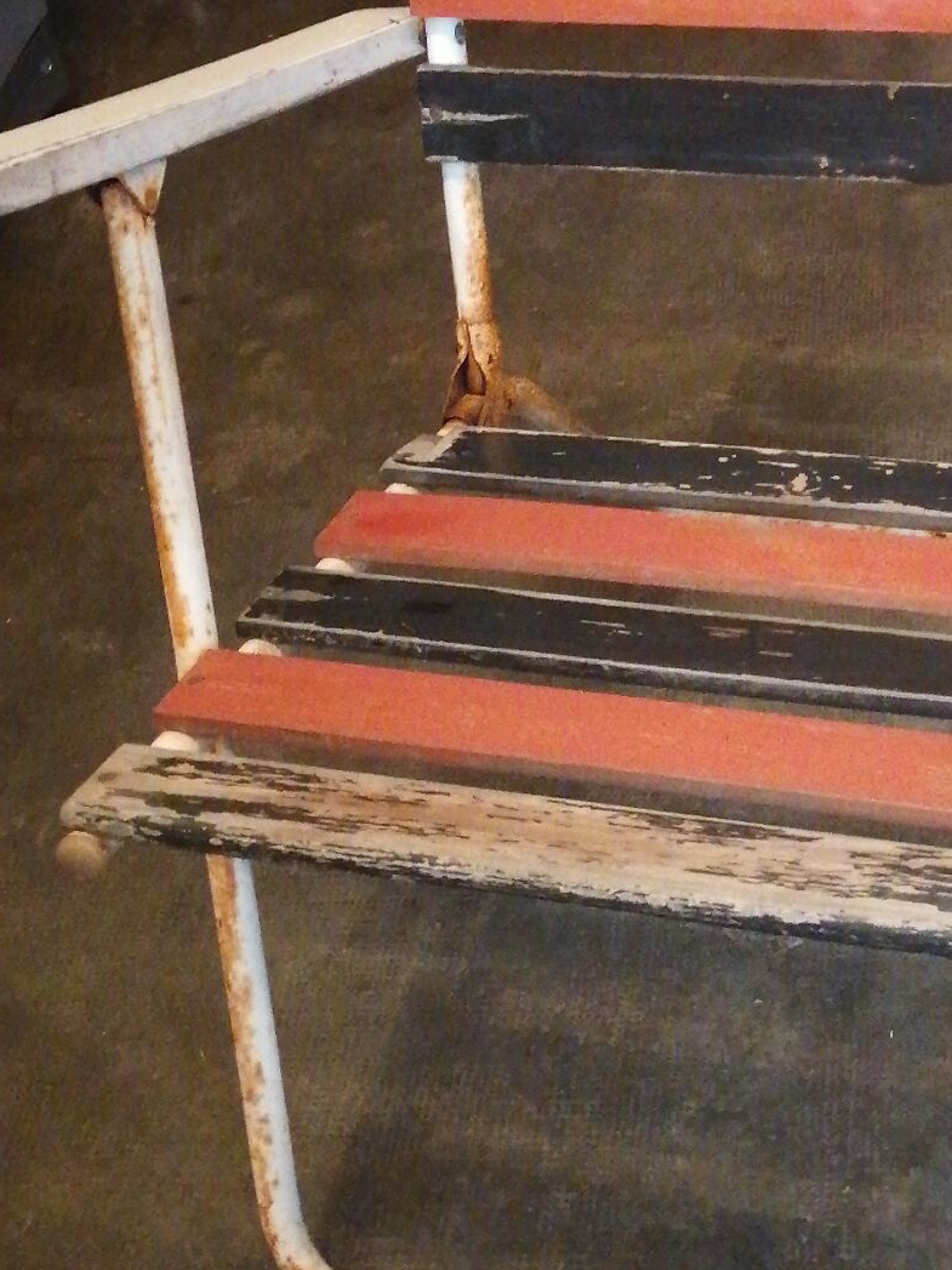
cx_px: 859
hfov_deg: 21.7
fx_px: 2421
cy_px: 619
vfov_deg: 29.4
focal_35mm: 66
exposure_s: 1/20
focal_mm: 5.3
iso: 1778
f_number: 1.8
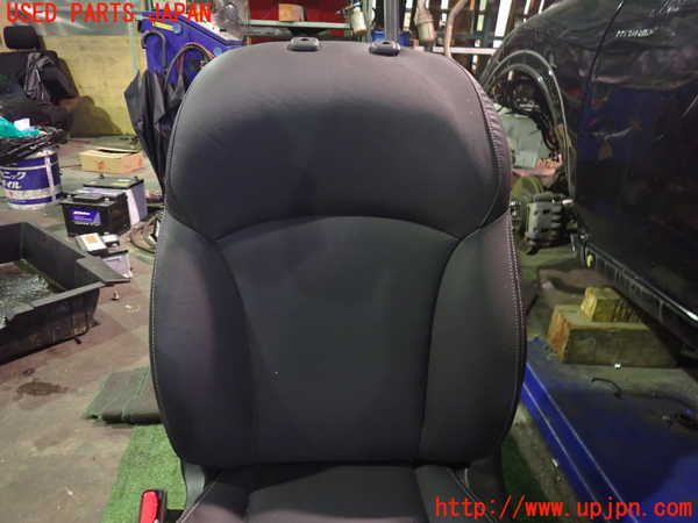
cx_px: 349
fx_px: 504
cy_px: 262
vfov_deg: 54.9
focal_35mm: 25
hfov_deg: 69.4
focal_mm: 4.5
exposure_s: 1/20
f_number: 2
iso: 800
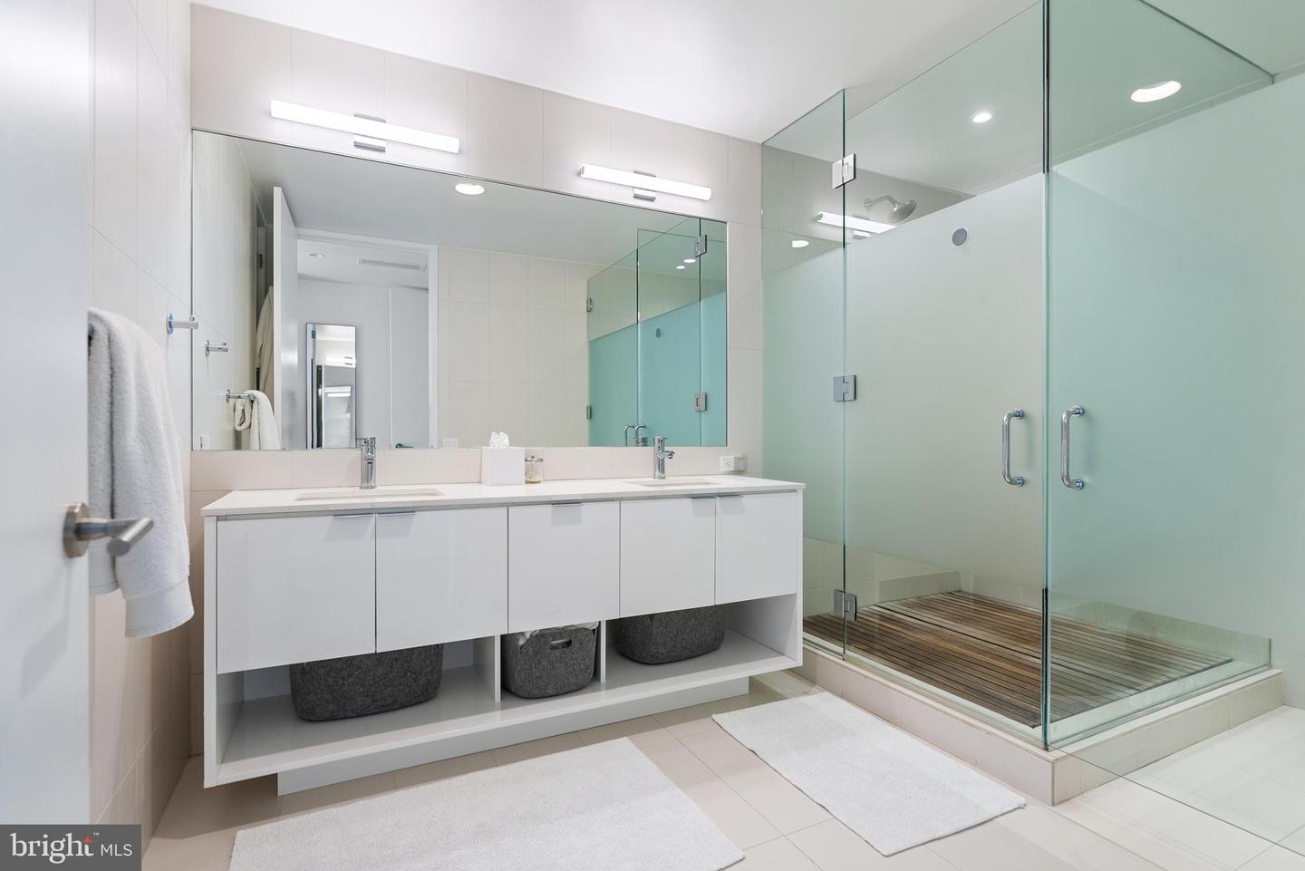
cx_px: 652
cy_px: 436
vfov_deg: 68.9
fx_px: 635
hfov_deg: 91.6
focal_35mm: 18
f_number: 4
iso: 640
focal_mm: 17.5
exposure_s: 1/25
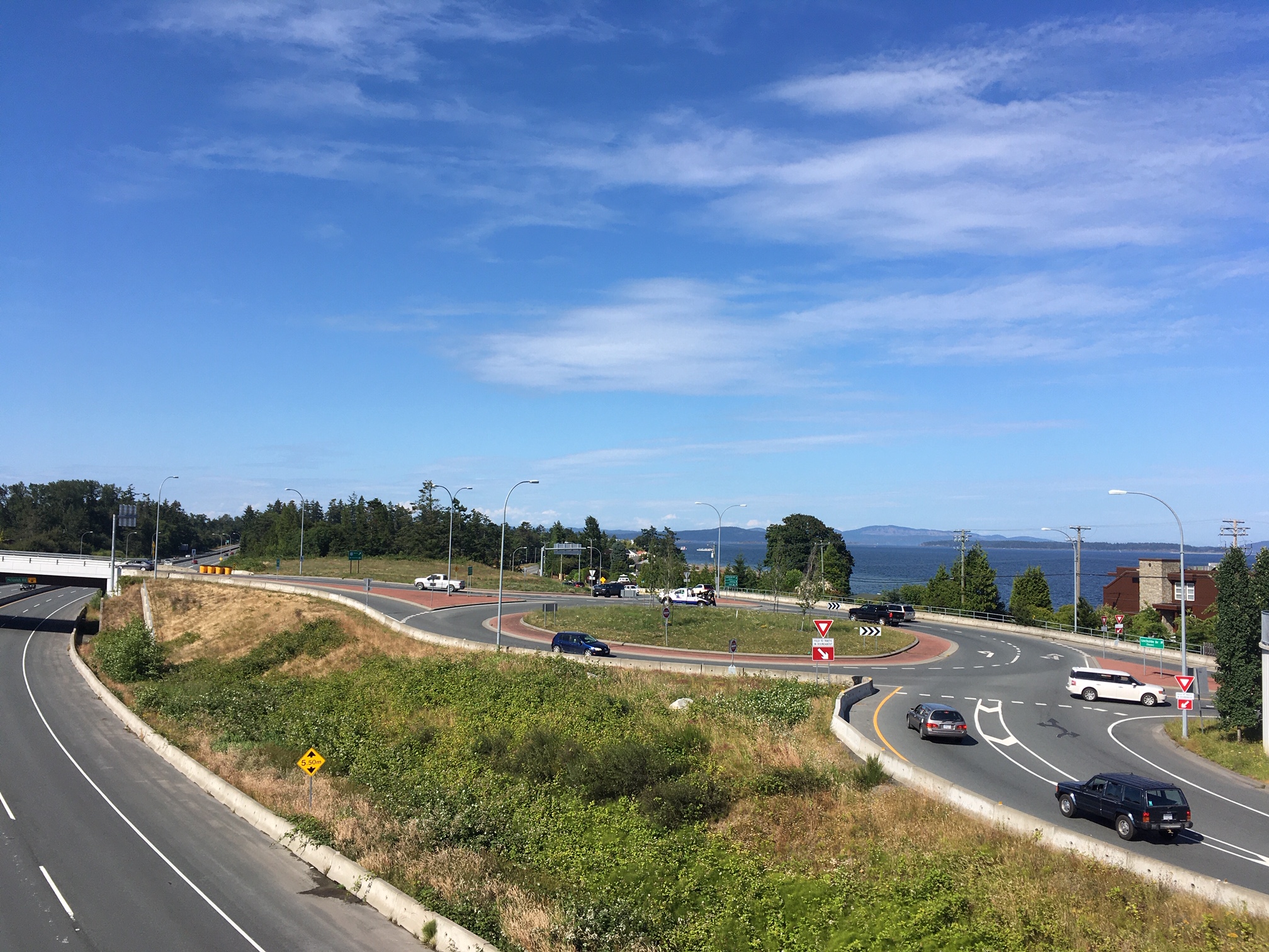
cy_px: 476
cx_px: 634
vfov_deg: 48.2
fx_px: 1063
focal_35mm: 29
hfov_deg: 61.7
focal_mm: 4.15
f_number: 2.2
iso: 25
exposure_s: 1/1832
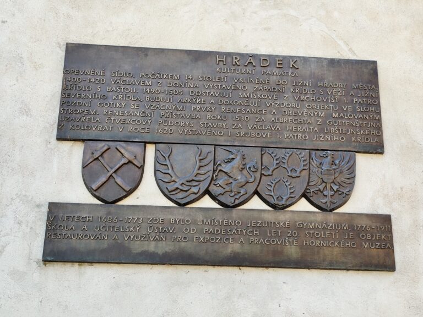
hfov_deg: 41.2
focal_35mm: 46
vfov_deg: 31.5
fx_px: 562
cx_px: 212
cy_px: 158
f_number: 1.65
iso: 50
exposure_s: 1/100
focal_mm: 6.19
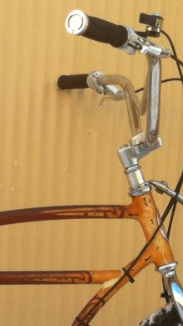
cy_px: 294
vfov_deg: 16.9
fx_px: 1080
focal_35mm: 125
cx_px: -28
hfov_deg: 9.6
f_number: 2.8
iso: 80
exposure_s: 1/276
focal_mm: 3.85
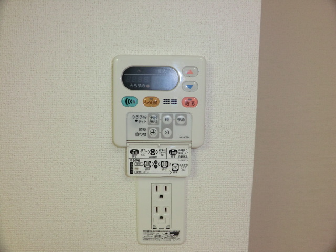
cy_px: 126
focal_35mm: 29
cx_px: 168
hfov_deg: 61.7
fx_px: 281
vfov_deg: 48.2
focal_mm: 5.2
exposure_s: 1/60
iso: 250
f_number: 3.5
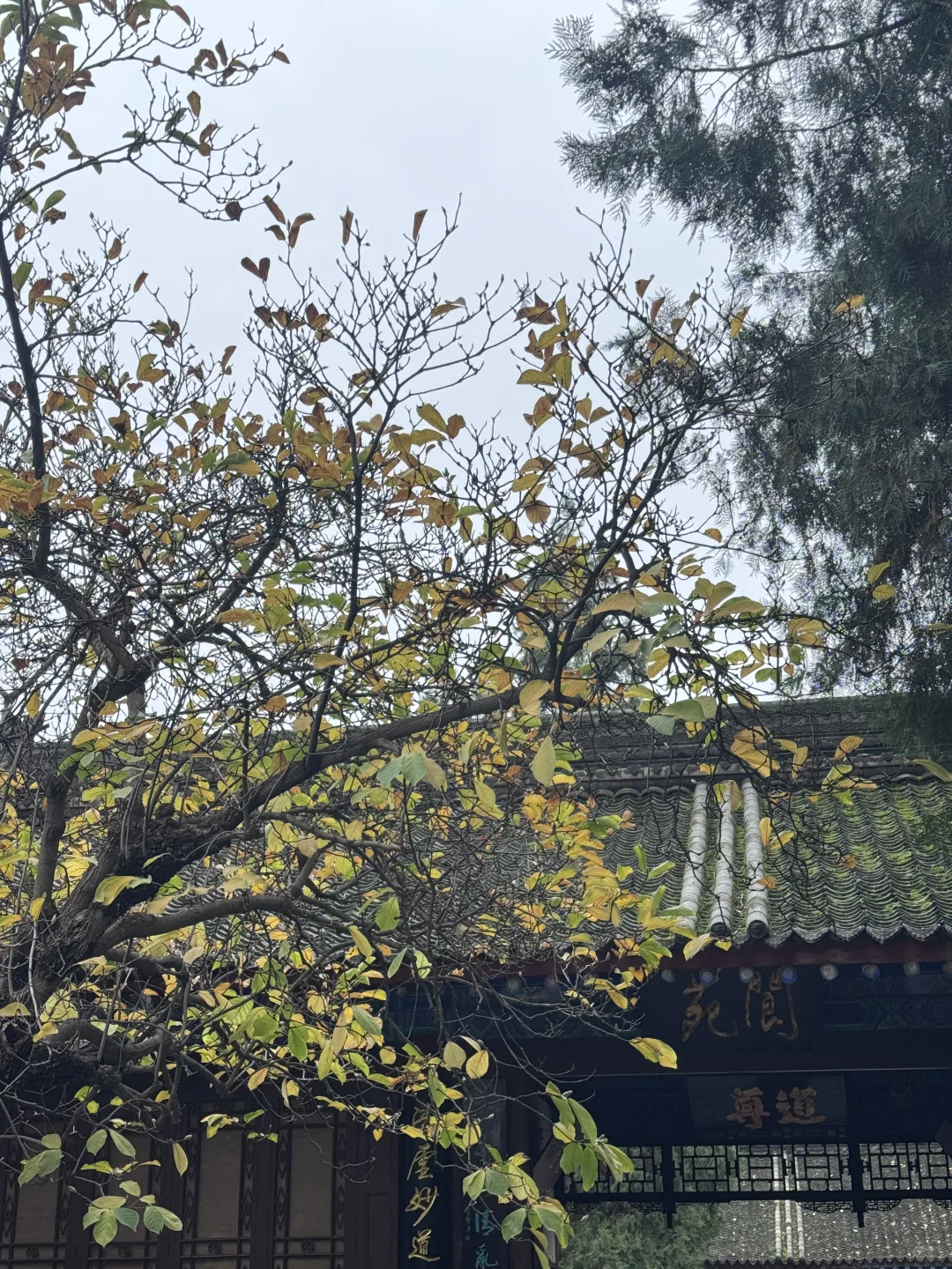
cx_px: 476
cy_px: 634
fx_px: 1760
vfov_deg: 39.7
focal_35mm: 48
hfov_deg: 30.3
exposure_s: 1/1172
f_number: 1.78
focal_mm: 6.76
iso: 64
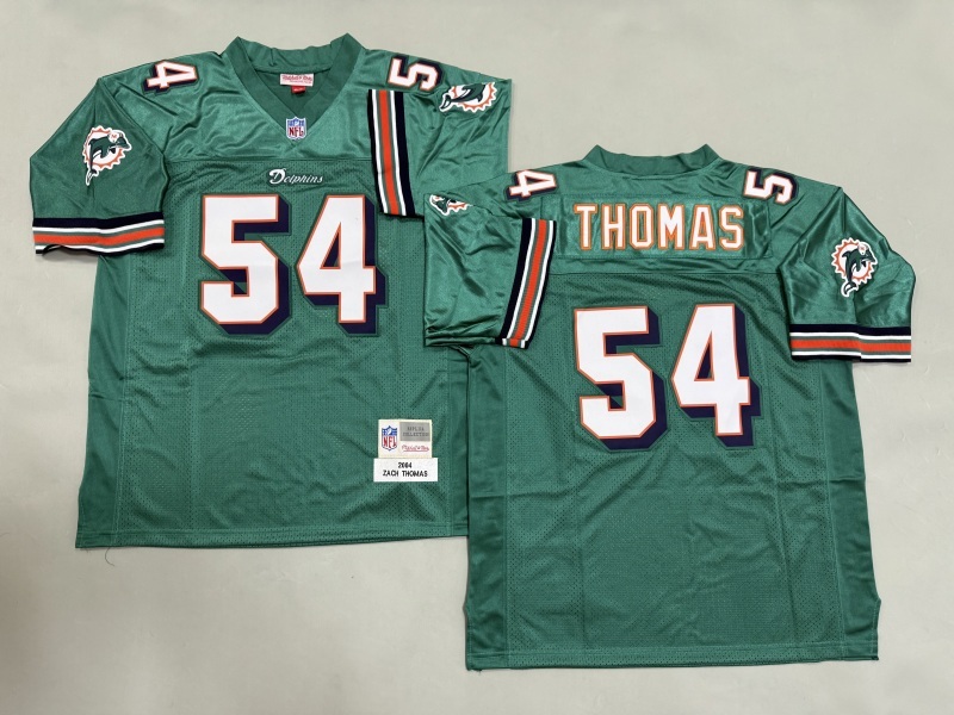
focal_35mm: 24
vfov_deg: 56.8
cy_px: 358
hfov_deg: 71.6
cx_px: 477
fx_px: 661
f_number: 1.78
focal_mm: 6.76
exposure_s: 1/50
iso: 160
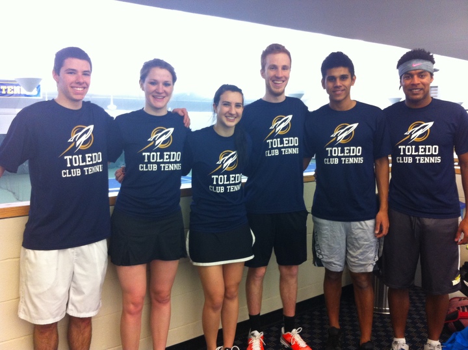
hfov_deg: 52.7
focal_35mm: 35
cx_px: 234
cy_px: 175
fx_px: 473
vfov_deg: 40.6
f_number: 2.8
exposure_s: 1/17
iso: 160
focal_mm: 3.85
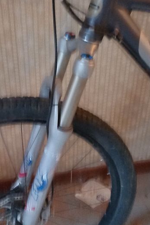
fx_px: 312
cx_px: 24
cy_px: 112
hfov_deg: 26.4
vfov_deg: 39.6
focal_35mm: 50
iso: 1600
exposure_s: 1/7
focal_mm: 4.65
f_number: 1.8
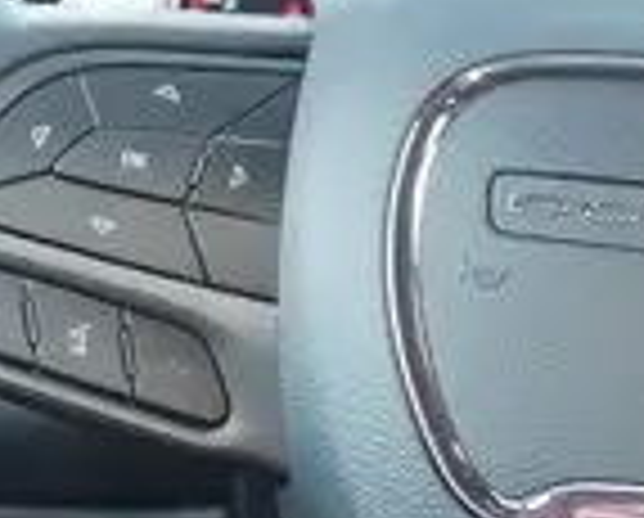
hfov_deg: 12.0
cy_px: 304
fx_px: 2999
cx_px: 784
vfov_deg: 9.9
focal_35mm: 157
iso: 200
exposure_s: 1/15
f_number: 4.4
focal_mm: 18
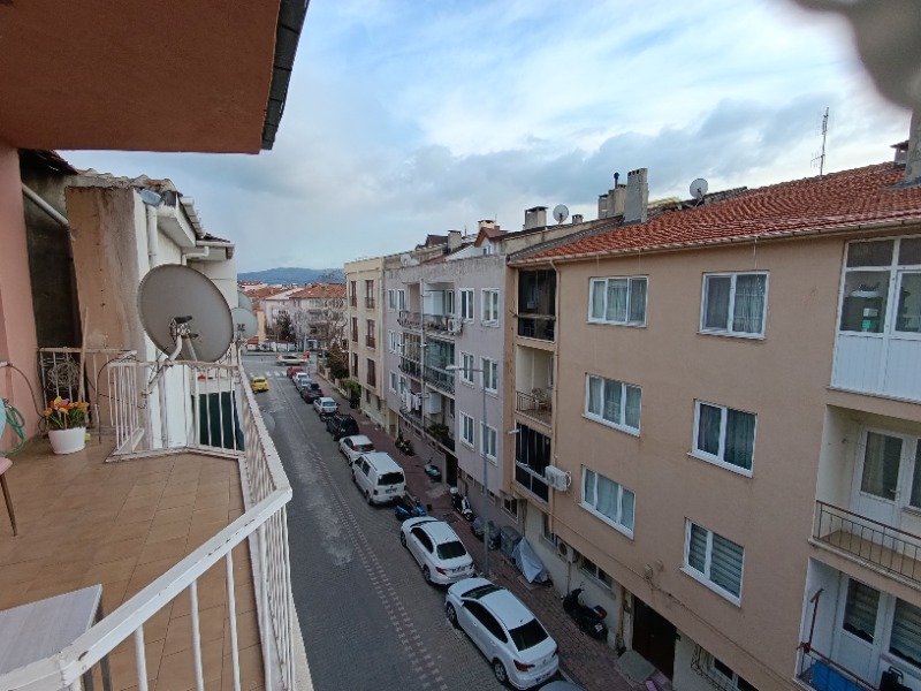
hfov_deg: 94.5
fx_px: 426
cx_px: 460
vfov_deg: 78.1
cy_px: 346
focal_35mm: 16
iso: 50
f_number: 2.2
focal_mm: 1.65
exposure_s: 1/214
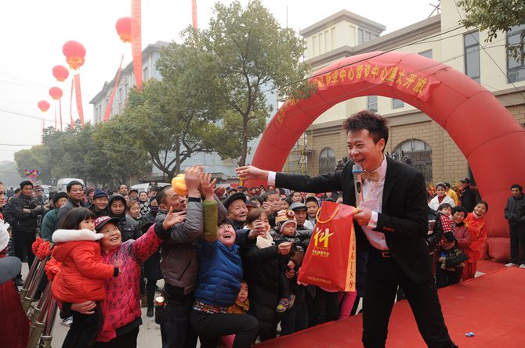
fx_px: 371
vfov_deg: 50.3
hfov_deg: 70.5
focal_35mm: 26
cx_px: 262
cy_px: 174
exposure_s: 1/160
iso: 200
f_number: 6.3
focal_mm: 17
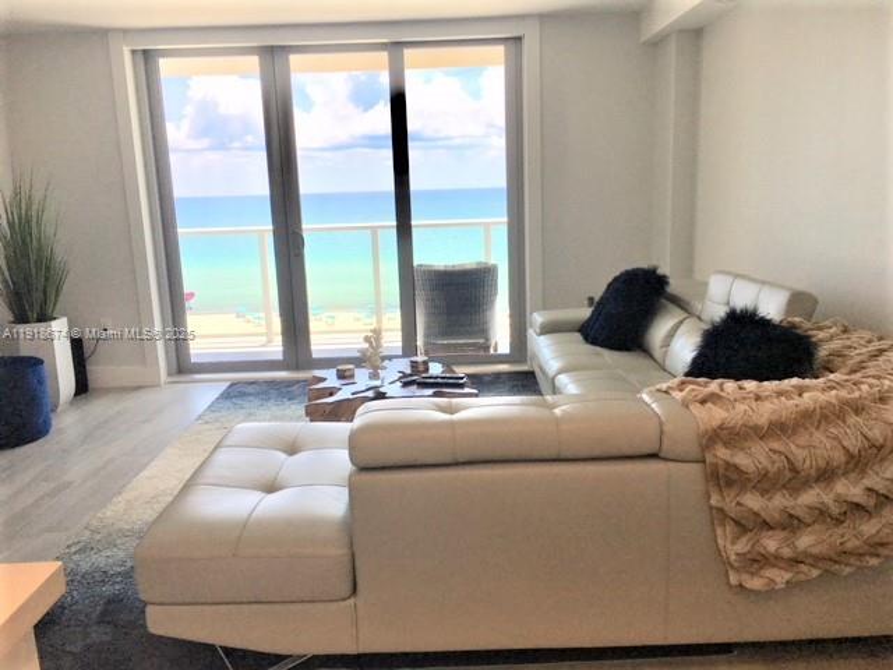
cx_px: 446
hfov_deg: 61.7
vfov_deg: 48.2
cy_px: 335
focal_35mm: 29
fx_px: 748
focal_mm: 4.15
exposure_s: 1/371
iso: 25
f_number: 2.2
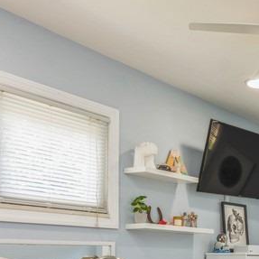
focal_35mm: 48
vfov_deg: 32.7
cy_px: 254
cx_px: 291
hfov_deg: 31.1
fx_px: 406
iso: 100
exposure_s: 1/5
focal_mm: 12
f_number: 8
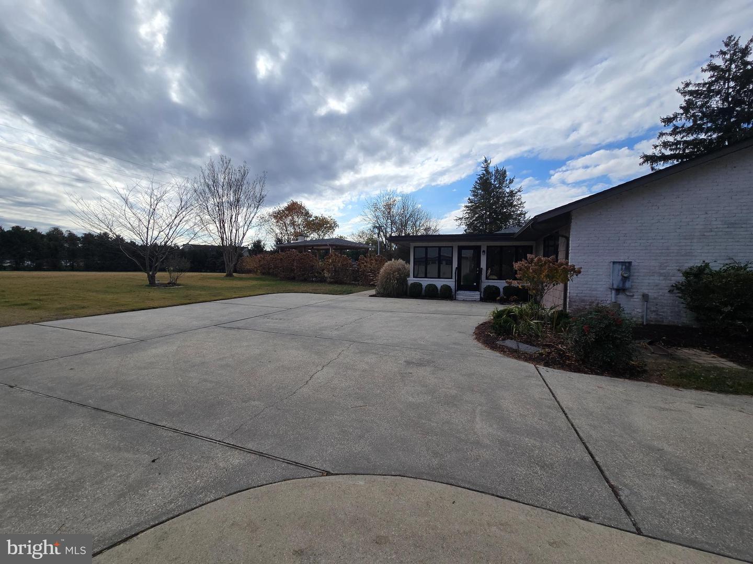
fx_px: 283
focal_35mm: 13
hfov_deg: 106.2
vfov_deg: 89.9
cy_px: 282
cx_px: 376
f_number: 2.2
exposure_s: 1/3798
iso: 50
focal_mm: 2.2
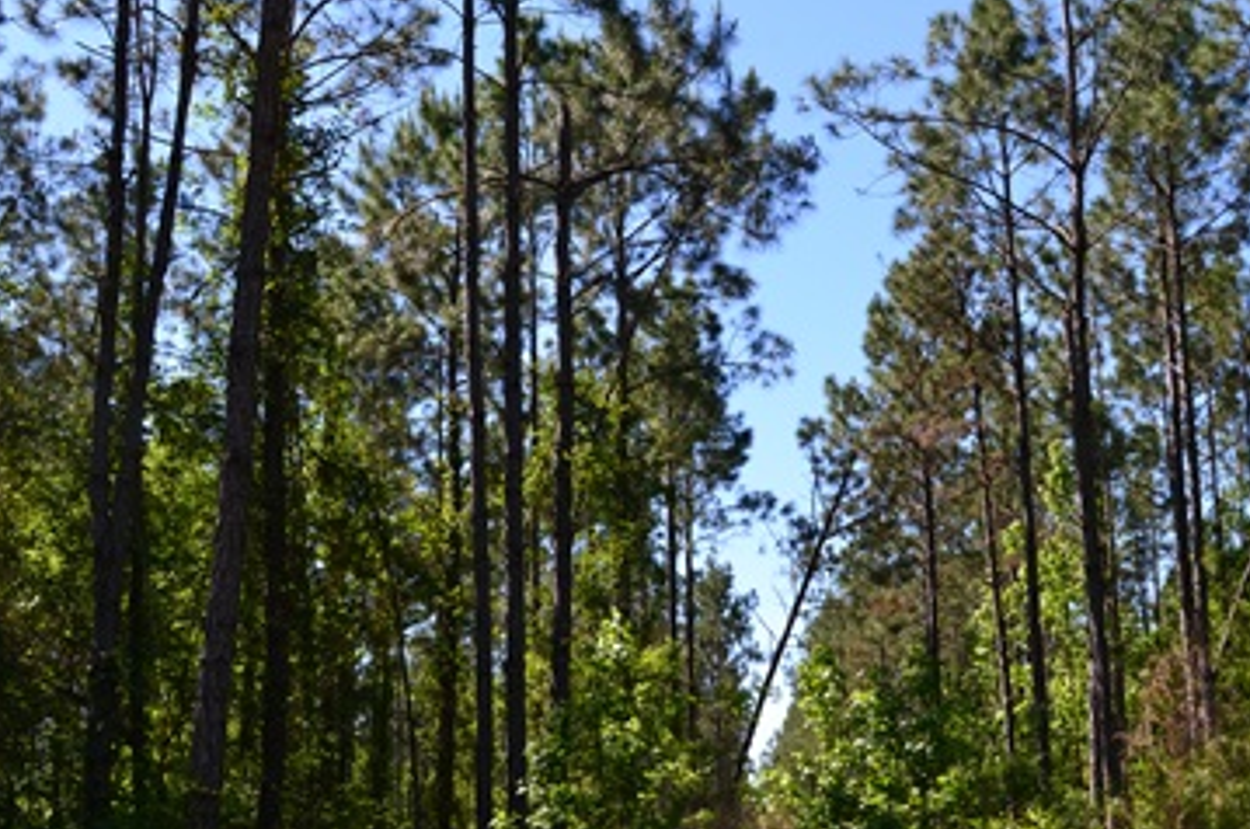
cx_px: 749
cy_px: 486
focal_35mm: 50
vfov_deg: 26.9
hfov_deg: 39.5
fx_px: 1733
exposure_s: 1/250
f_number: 10
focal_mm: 26
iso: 400
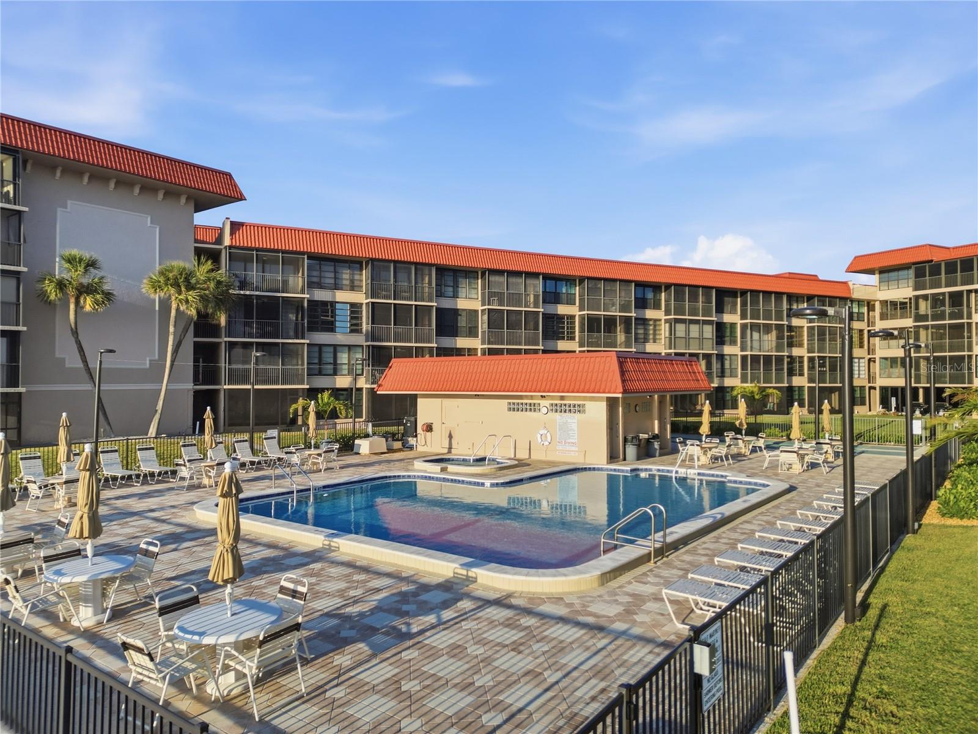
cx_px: 489
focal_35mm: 24
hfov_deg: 71.6
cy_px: 367
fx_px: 678
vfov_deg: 56.8
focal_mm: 6.7
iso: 100
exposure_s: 1/500
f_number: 1.7
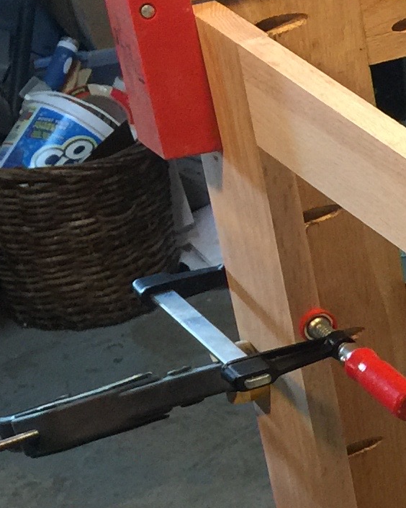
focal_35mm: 131
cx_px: 1123
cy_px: 481
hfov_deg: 9.7
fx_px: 1968
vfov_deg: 14.5
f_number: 2.2
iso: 40
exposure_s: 1/15
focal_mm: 4.15
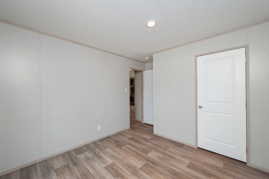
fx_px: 105
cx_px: 134
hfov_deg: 104.3
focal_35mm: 14
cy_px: 90
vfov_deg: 81.1
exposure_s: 1/60
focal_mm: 14
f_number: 9
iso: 500
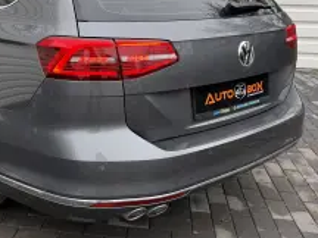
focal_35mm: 40
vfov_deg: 35.4
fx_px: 367
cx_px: 72
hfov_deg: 44.9
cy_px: 71
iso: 100
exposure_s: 1/121
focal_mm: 6.76
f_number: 1.78
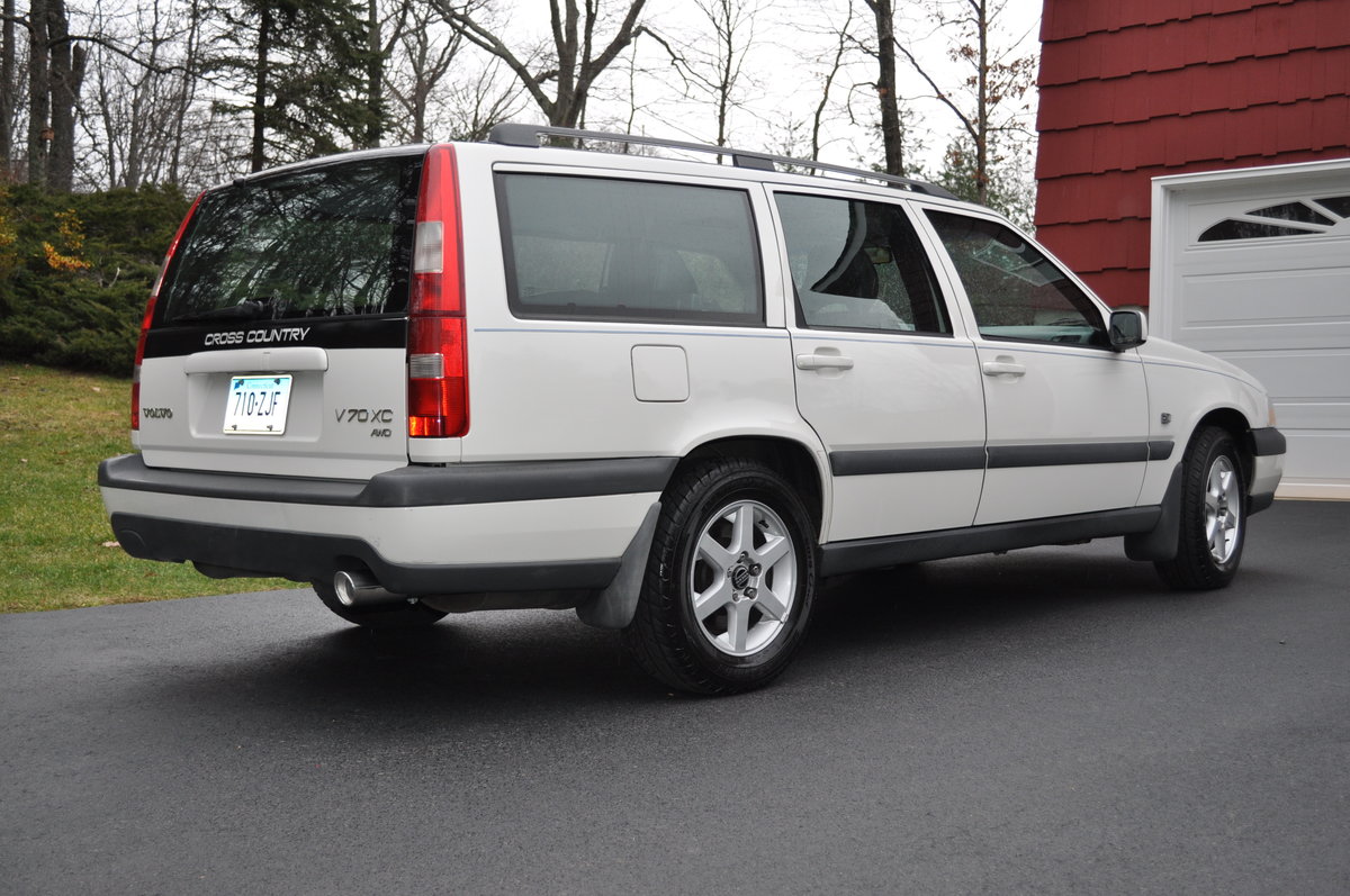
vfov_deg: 31.8
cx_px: 675
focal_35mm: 42
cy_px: 448
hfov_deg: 46.4
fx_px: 1573
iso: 360
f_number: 4.5
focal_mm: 28
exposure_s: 1/200
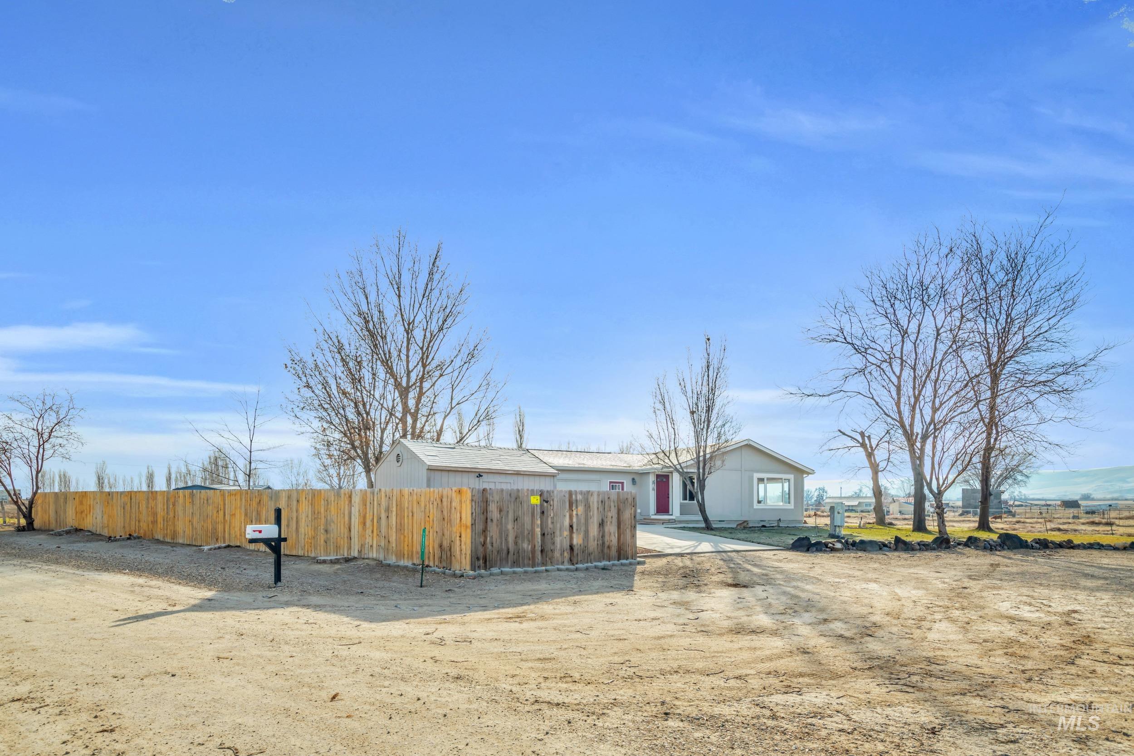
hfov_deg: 86.9
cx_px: 567
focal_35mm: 19
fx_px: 598
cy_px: 378
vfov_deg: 64.6
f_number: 11
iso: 320
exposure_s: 1/250
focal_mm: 19
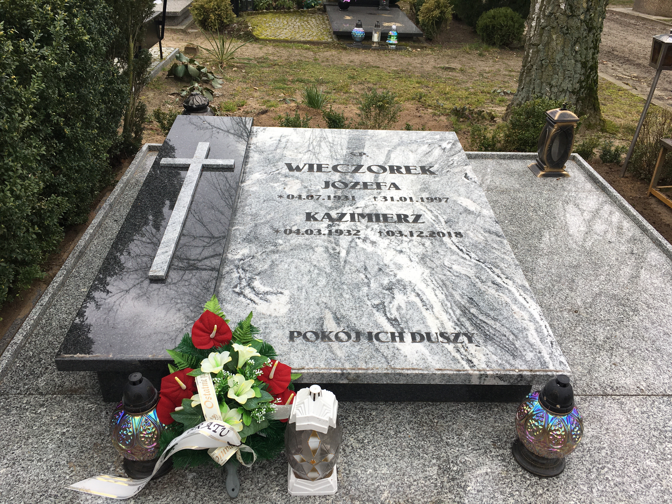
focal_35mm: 29
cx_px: 336
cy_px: 252
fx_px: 563
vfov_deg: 48.2
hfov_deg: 61.7
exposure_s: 1/425
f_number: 2.2
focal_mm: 4.15
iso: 25
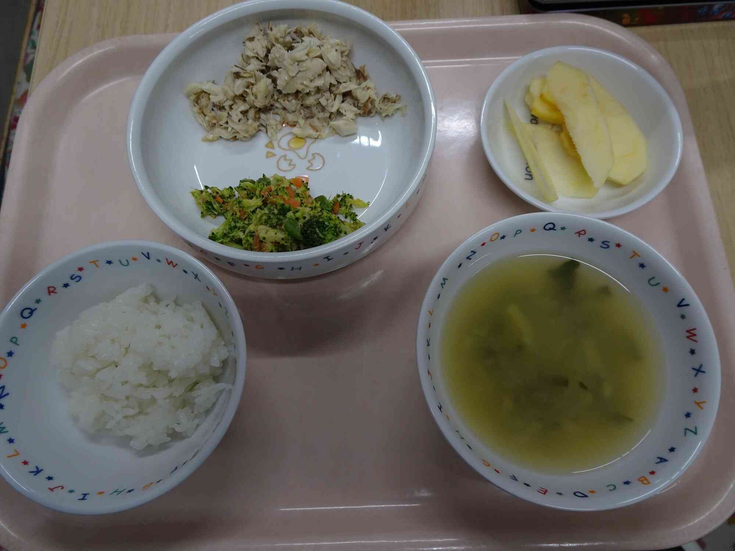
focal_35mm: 24
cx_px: 368
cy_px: 276
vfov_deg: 56.8
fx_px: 510
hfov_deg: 71.6
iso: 80
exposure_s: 1/50
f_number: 3.5
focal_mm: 4.1
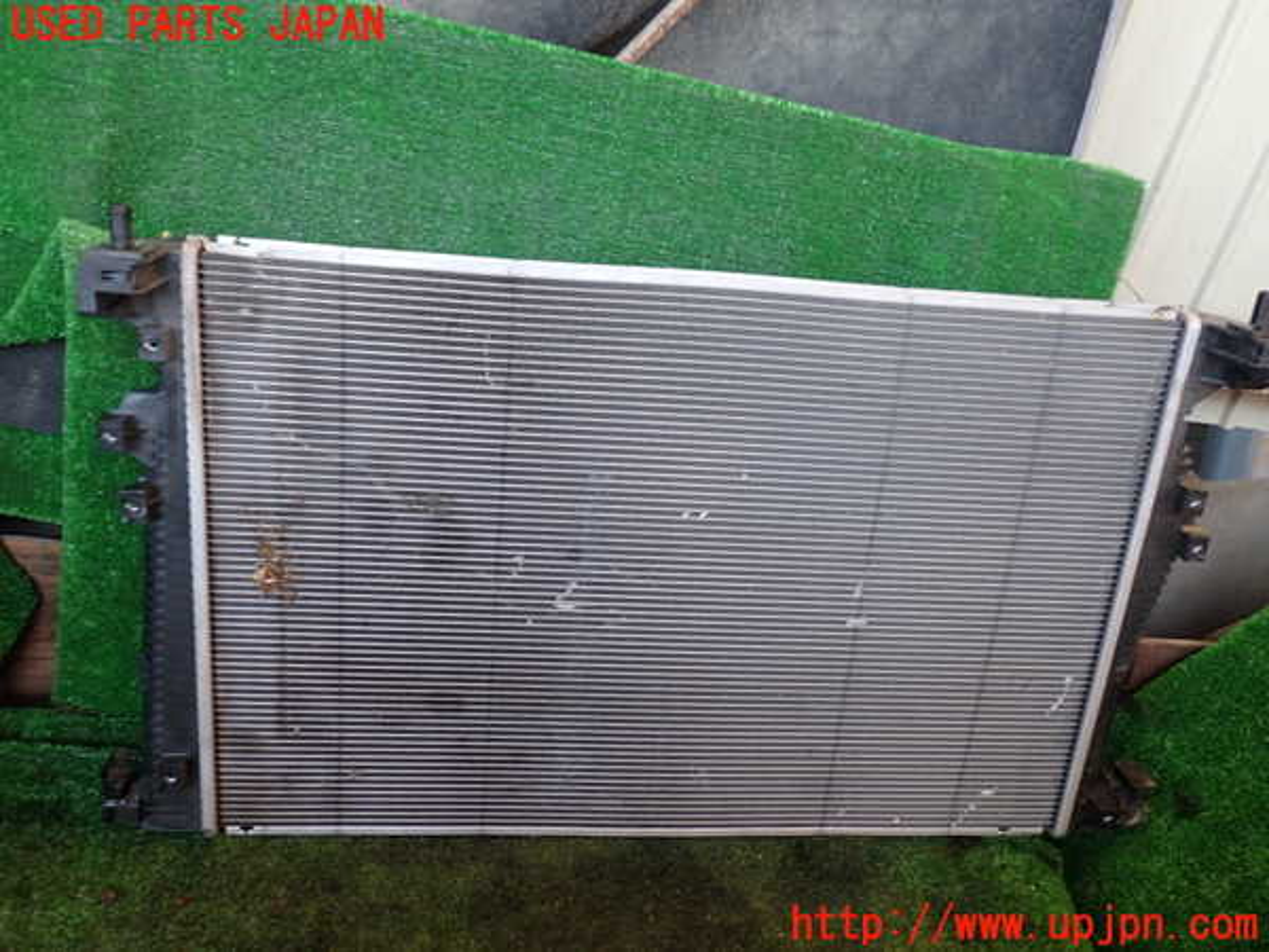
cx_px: 634
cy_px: 476
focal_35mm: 30
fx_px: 1100
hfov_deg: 60.0
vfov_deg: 46.8
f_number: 2.3
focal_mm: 5.4
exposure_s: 1/30
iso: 200
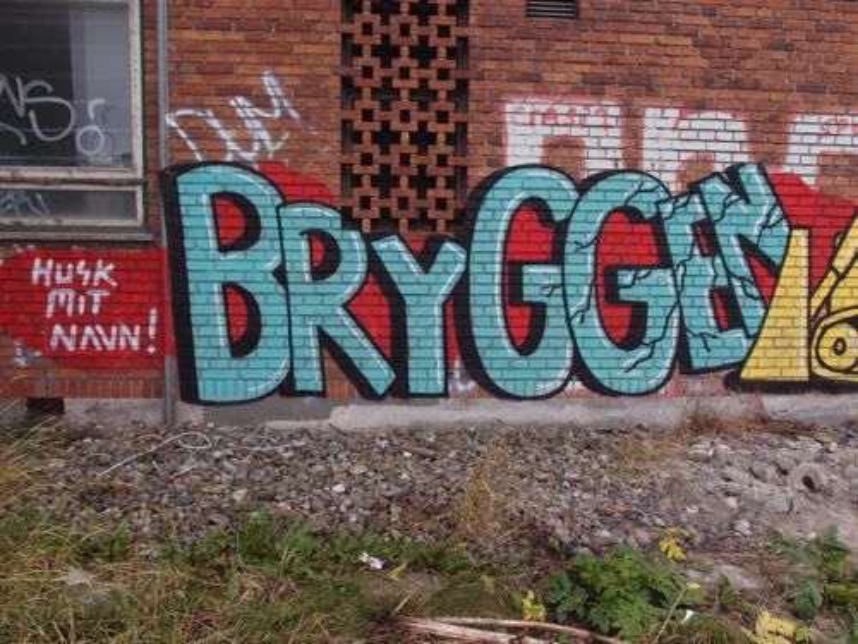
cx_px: 429
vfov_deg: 49.7
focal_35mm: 28
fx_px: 694
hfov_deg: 63.4
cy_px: 322
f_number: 2.5
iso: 100
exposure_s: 1/200
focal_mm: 6
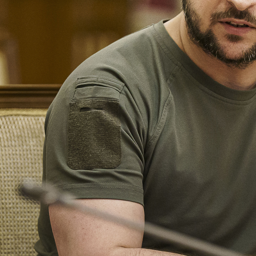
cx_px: 63
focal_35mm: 470
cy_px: 133
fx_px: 3932
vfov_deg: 3.7
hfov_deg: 3.7
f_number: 2.8
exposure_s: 1/500
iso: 3200
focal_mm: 152
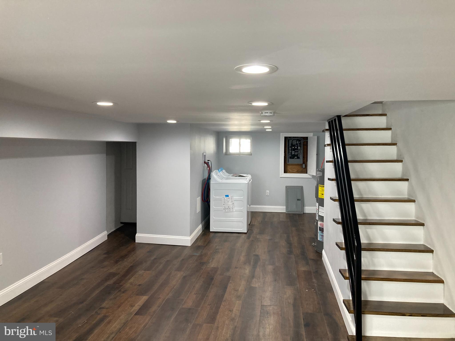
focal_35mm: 28
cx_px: 228
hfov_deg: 63.4
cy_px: 170
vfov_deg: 49.7
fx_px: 368
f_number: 1.8
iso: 125
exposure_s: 1/60
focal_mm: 3.99
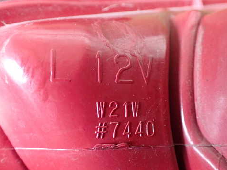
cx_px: 112
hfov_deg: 49.0
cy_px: 79
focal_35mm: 38
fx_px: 249
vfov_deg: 37.7
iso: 800
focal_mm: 5.4
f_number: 2.3
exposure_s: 1/80
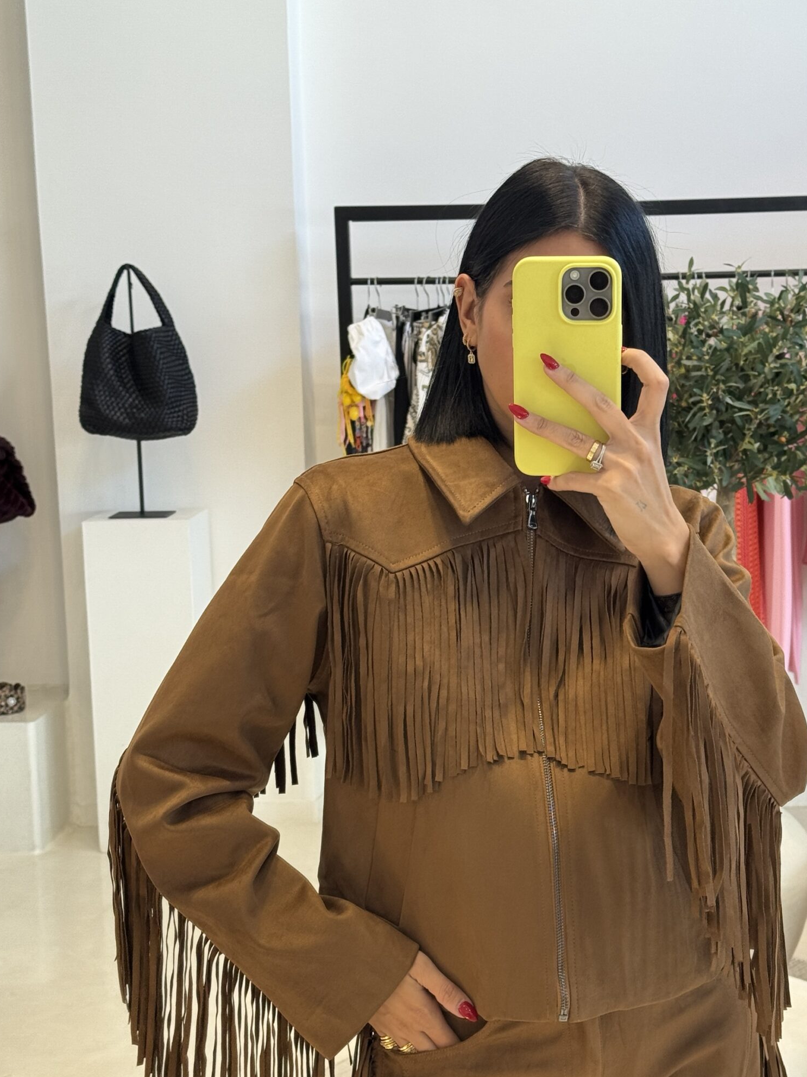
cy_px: 631
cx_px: 489
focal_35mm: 62
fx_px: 1928
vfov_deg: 31.1
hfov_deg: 23.6
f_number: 1.78
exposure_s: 1/121
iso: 50
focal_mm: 6.76
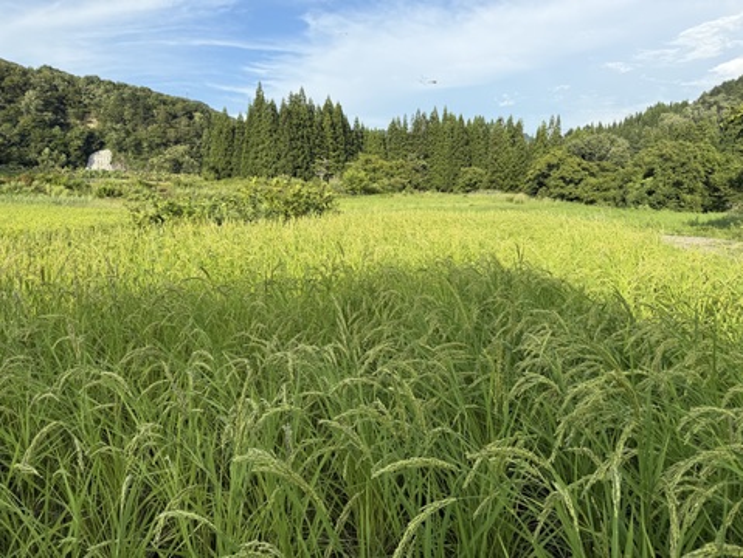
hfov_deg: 71.6
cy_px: 279
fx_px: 516
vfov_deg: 56.9
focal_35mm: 24
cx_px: 372
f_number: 1.78
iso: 80
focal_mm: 6.76
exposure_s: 1/2110
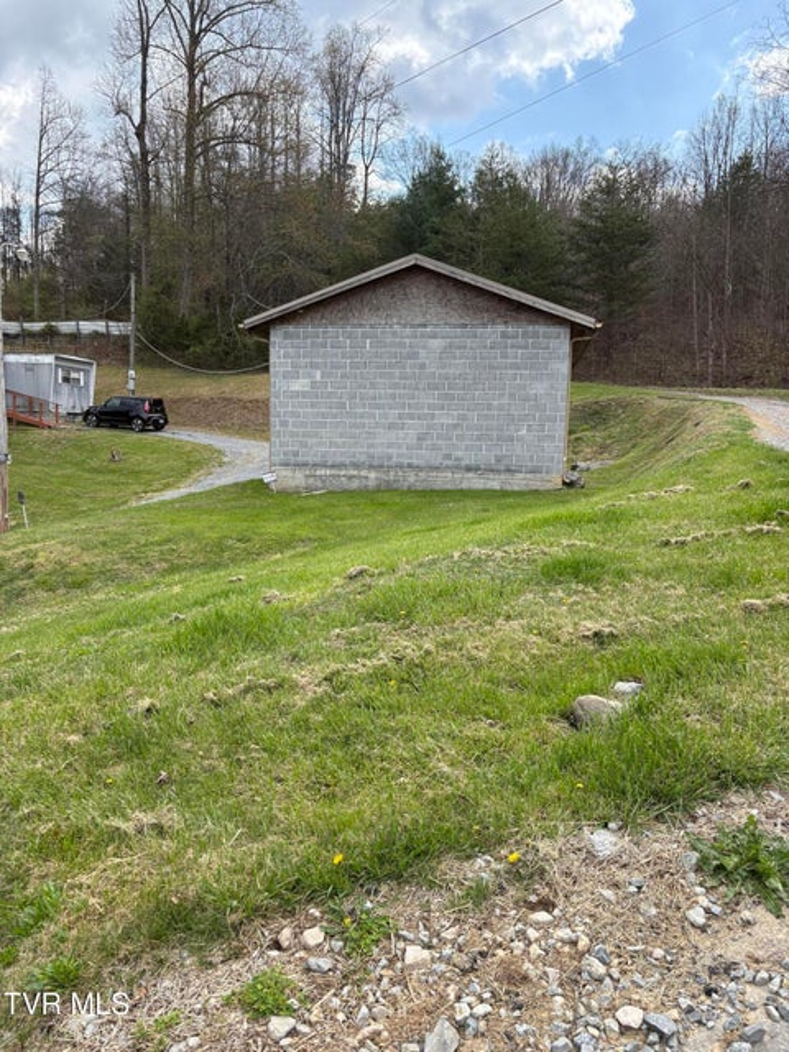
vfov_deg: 67.3
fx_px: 790
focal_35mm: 26
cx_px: 394
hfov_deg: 53.1
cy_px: 526
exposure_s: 1/2012
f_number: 1.6
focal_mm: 5.96
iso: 64
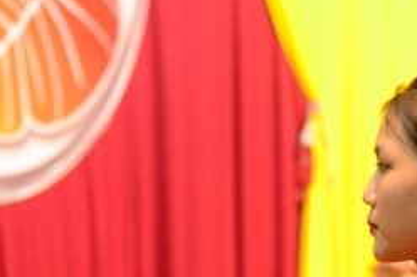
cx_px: 452
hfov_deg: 6.5
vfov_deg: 4.4
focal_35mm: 314
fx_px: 3635
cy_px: 303
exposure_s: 1/160
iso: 4000
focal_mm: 80
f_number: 2.8
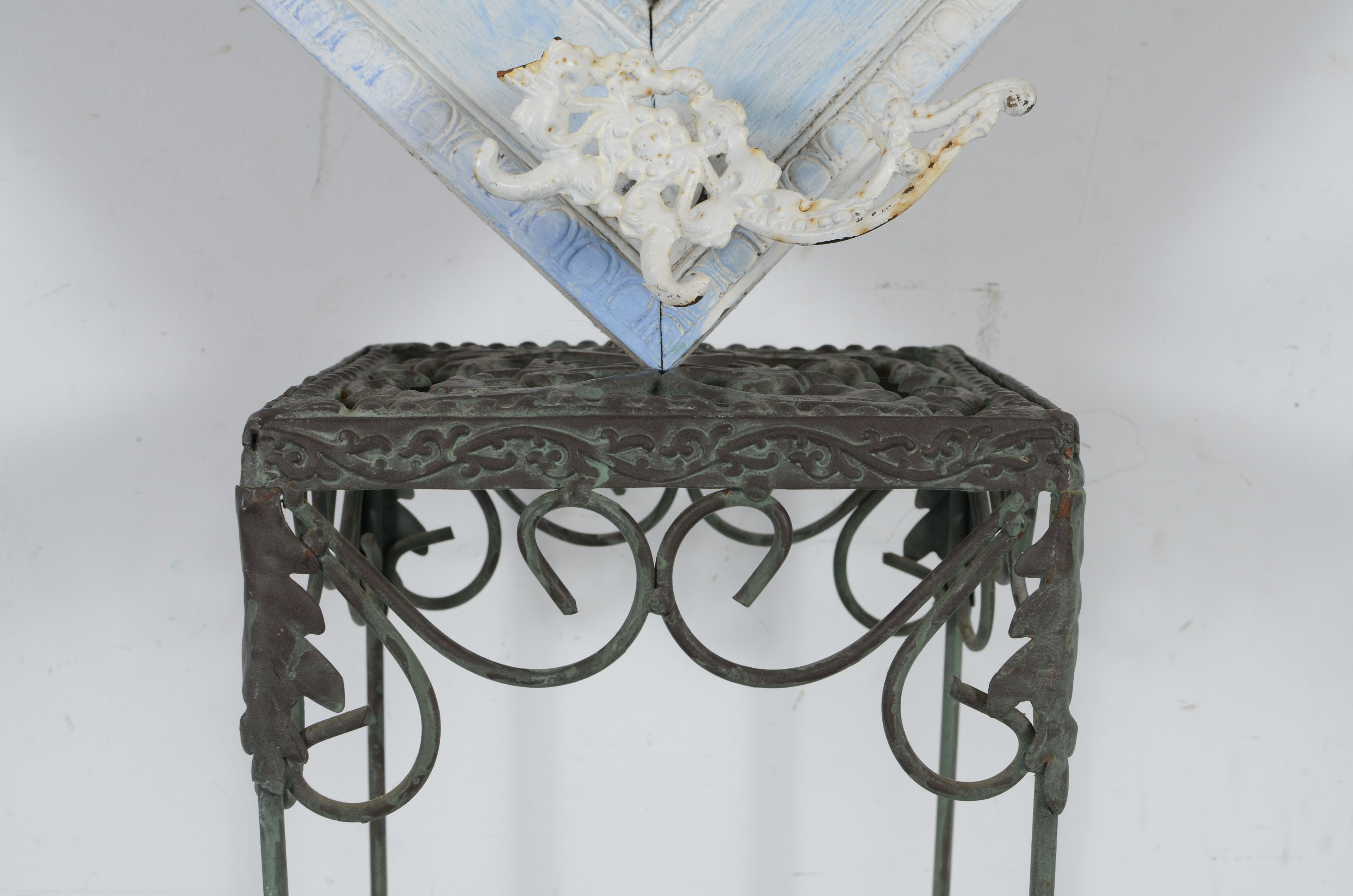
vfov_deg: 25.6
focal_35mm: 52
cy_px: 448
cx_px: 676
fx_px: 1969
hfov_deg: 37.9
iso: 125
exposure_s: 1/125
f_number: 8
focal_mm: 35
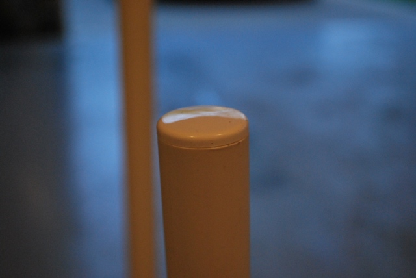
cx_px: 208
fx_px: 694
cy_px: 139
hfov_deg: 33.4
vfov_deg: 22.7
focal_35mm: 60
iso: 1000
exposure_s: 1/30
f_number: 5.3
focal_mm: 40
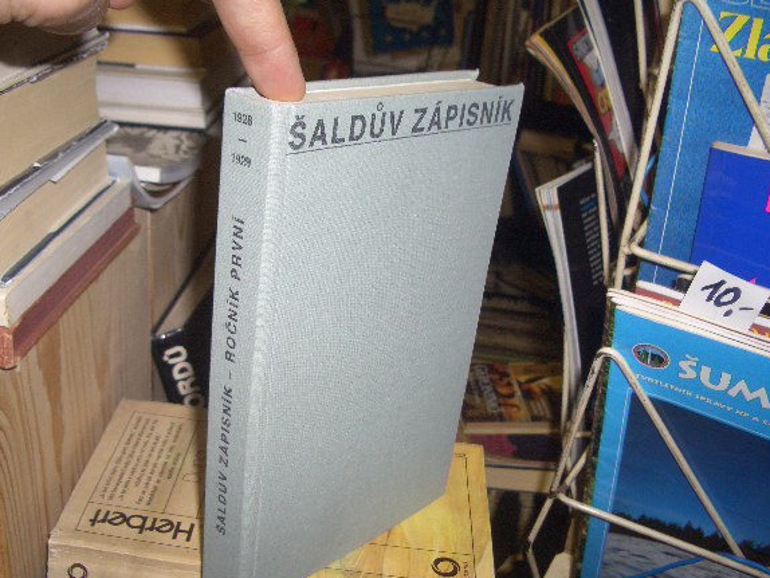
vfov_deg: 36.8
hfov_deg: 47.8
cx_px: 386
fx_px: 868
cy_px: 312
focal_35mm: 39
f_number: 2.6
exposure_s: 1/60
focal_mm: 5.8
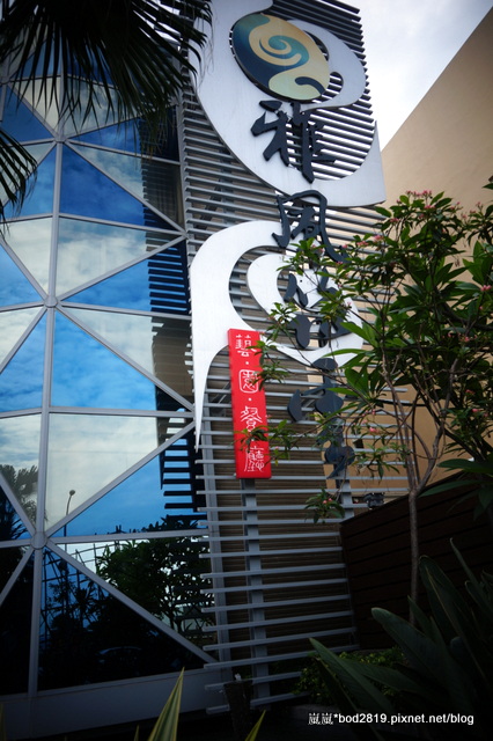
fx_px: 555
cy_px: 370
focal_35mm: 27
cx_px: 246
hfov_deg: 47.9
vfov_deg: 67.4
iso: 200
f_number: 4
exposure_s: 1/1250
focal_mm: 18
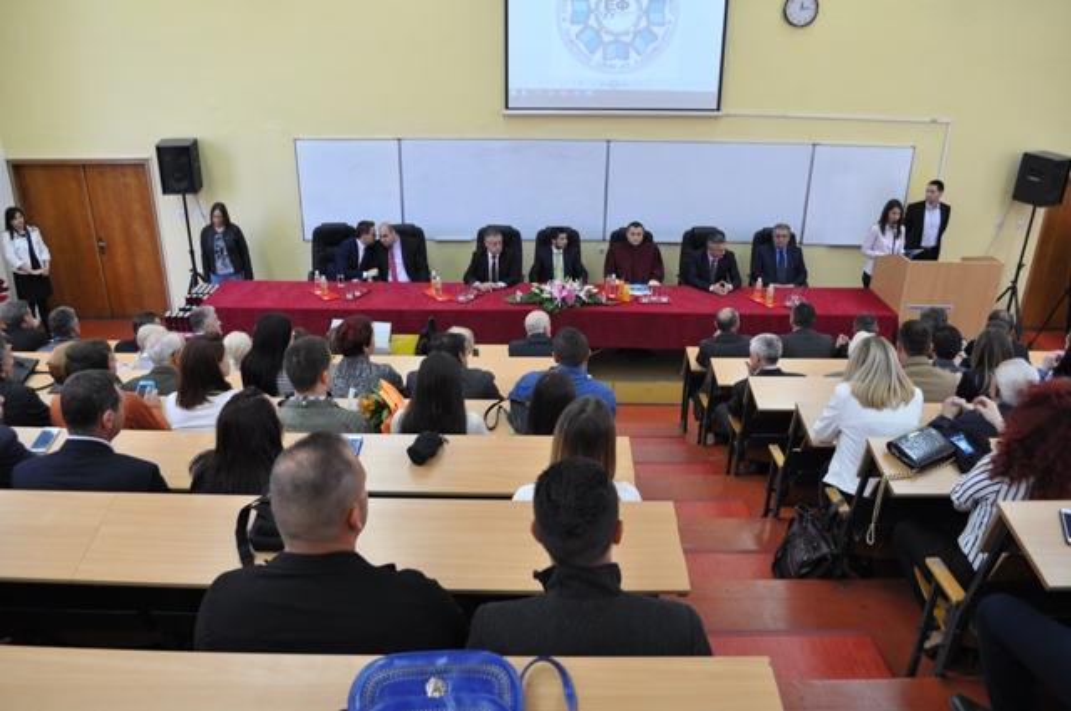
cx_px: 536
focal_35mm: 27
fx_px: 802
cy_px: 356
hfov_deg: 67.4
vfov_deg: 47.8
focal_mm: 18
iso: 400
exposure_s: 1/20
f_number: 4.5
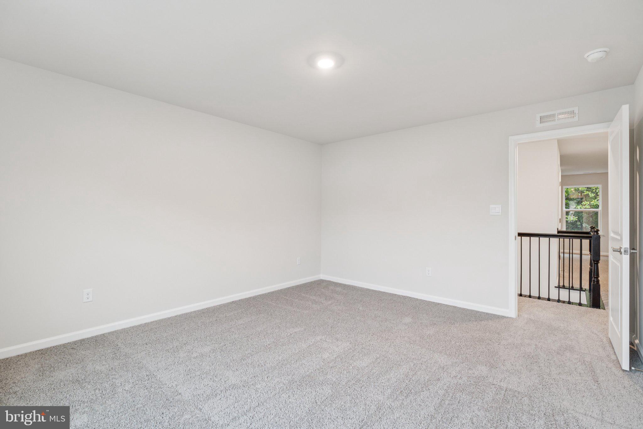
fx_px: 286
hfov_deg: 96.7
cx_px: 322
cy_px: 214
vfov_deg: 73.7
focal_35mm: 16
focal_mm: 16
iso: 400
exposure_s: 1/10
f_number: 6.3
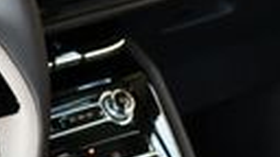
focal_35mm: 209
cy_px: 94
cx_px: -166
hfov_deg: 9.9
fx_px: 1552
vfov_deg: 5.8
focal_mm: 20
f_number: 3.8
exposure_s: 1/250
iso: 720
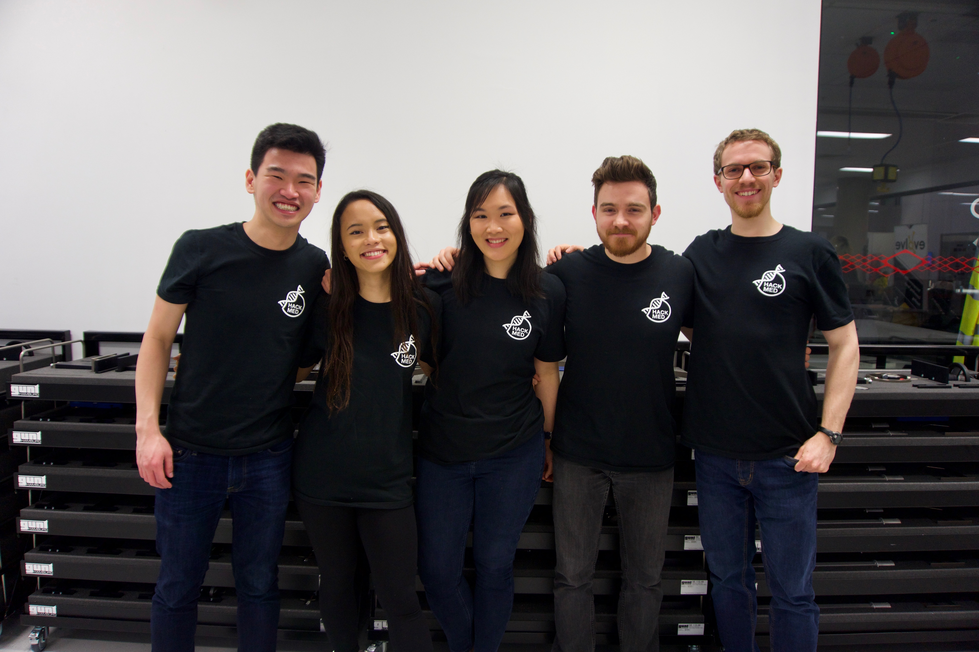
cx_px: 490
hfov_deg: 73.8
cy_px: 326
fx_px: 652
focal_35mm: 24
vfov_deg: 53.1
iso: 400
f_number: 4
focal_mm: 16
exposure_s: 1/25
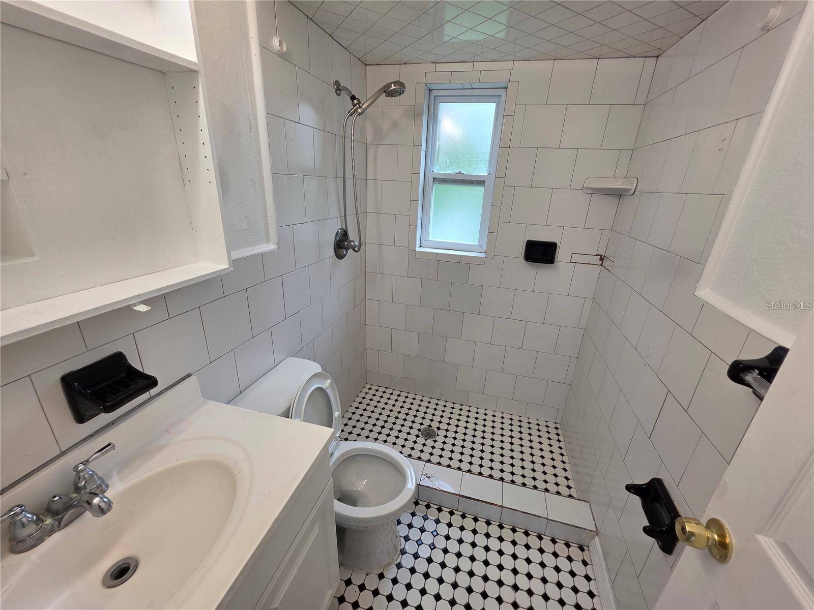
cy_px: 305
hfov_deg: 106.2
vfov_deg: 89.9
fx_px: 306
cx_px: 407
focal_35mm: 13
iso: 50
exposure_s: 1/120
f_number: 1.9
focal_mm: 2.2
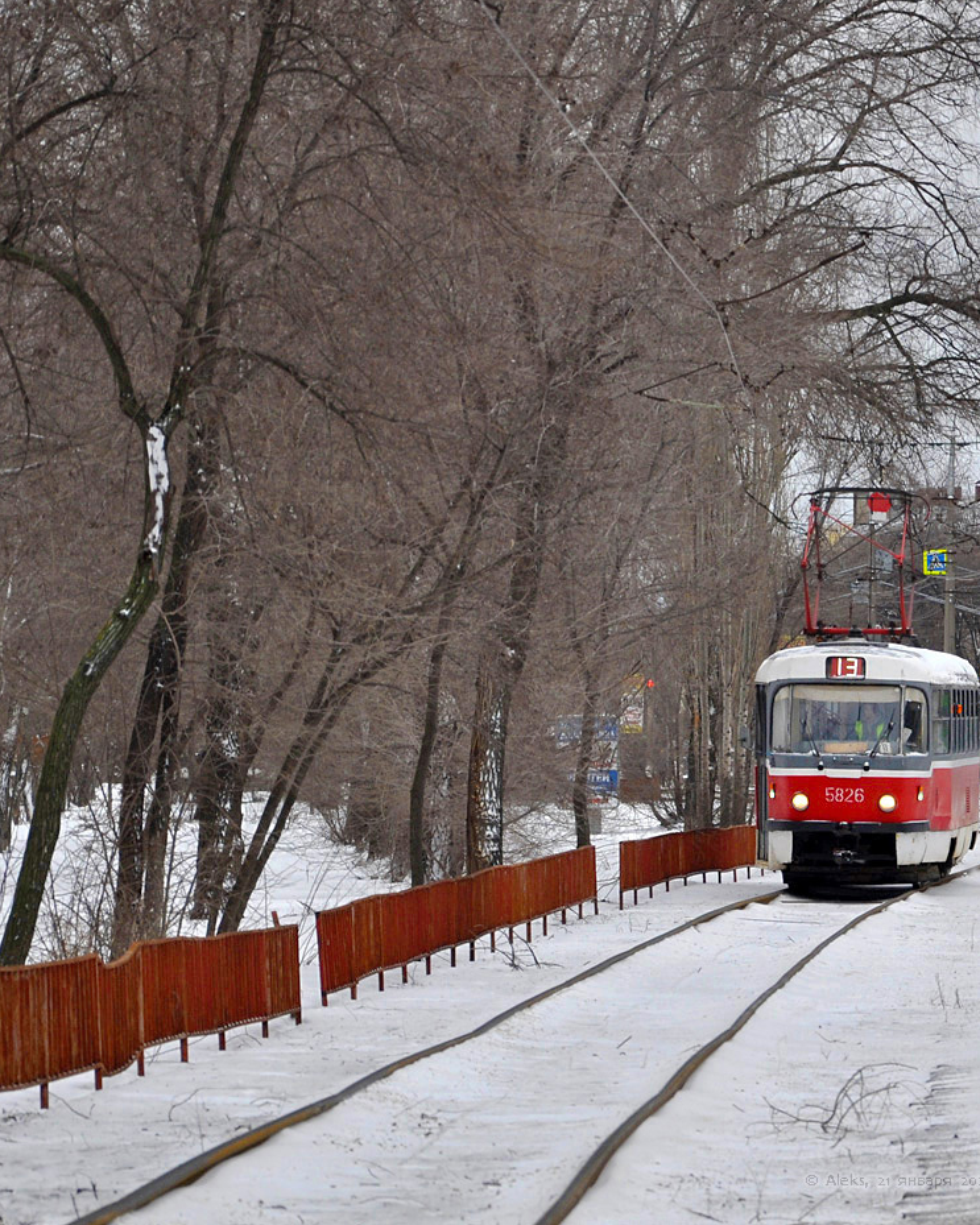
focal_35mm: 223
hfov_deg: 6.9
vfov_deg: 8.7
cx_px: 909
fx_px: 8076
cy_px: 611
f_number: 5.6
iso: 200
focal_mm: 105
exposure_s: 1/250
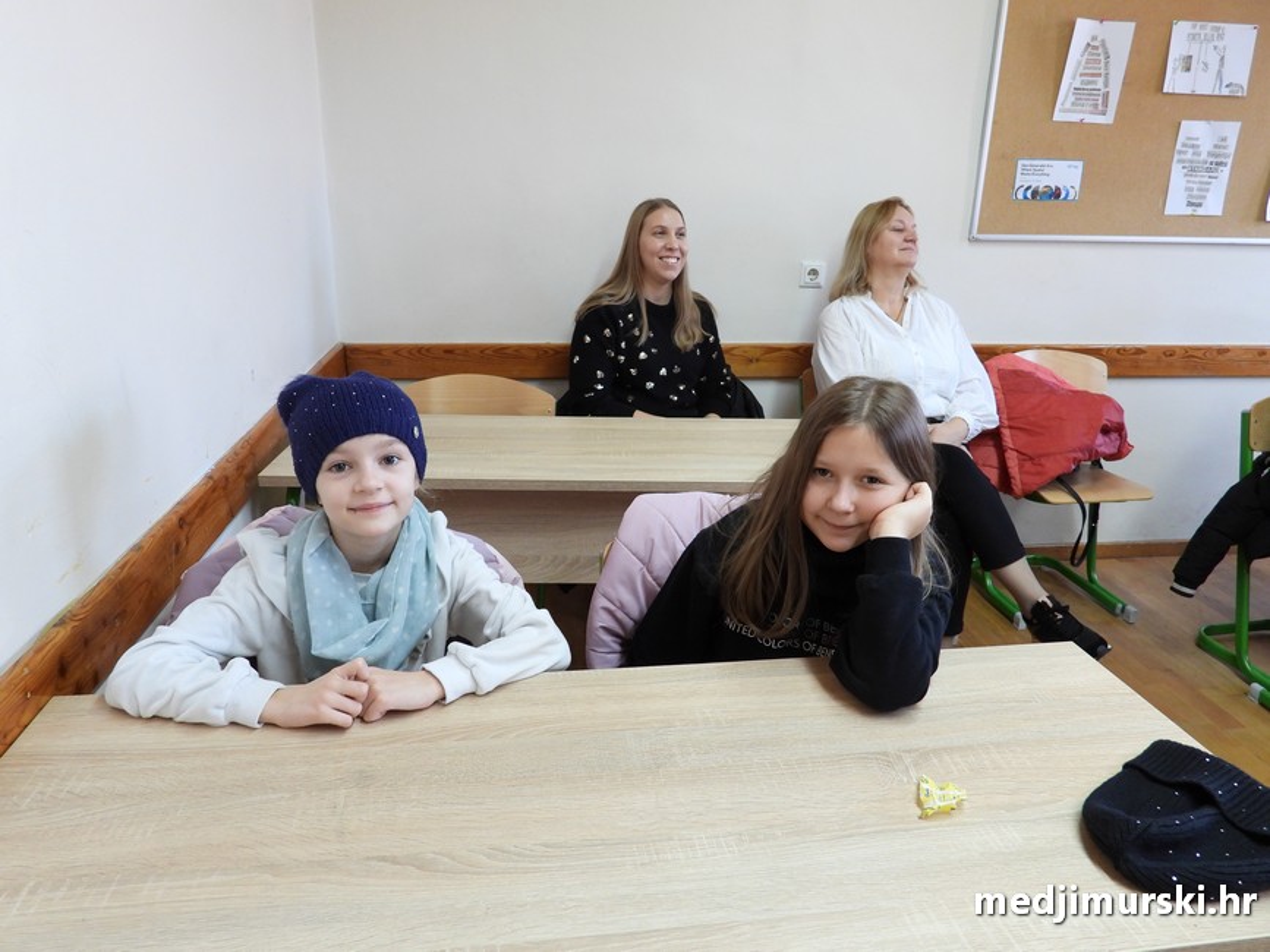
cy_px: 476
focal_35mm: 24
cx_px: 635
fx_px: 880
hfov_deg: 71.6
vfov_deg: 56.8
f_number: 2.8
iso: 280
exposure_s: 1/30
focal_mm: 4.3
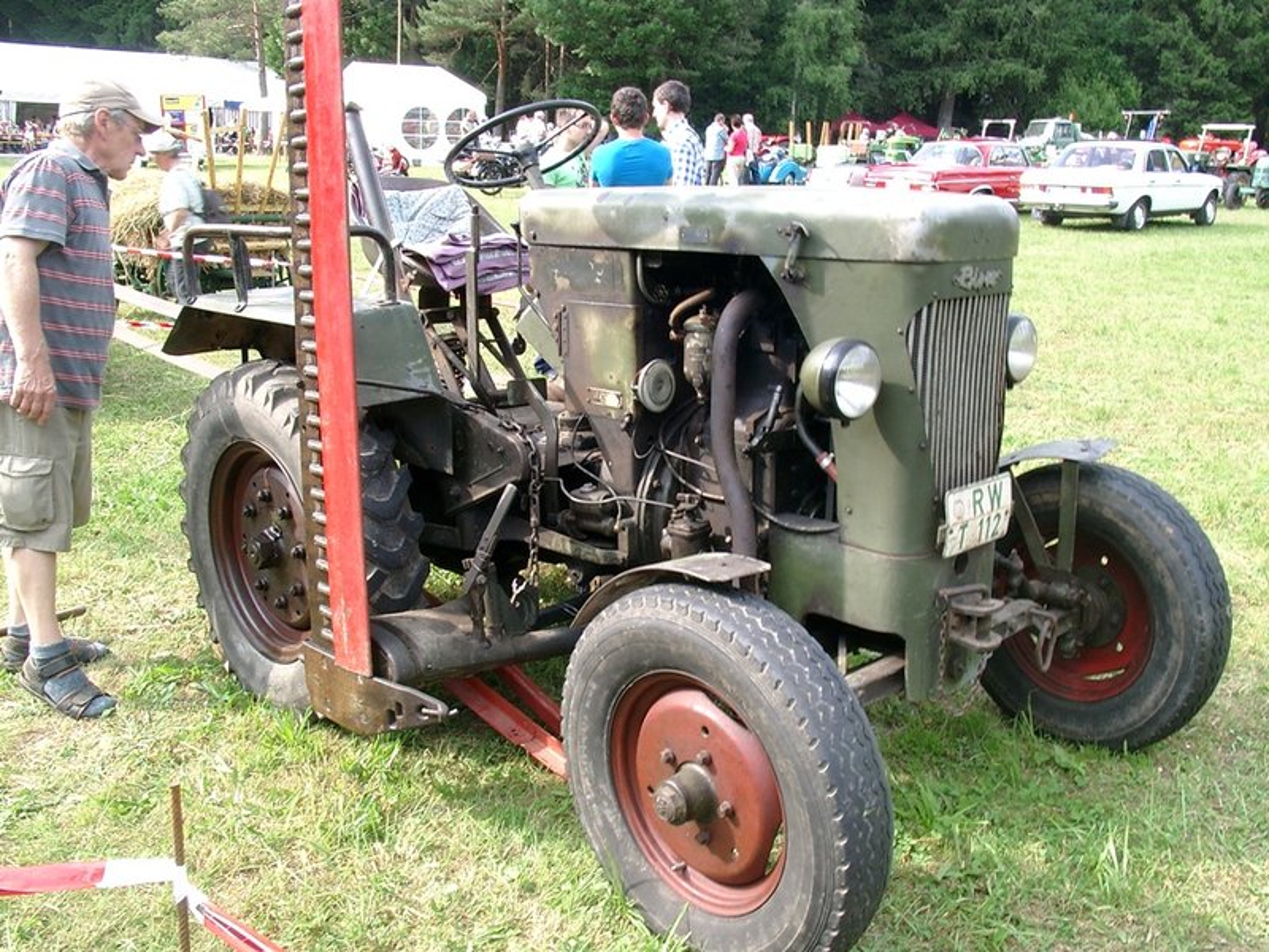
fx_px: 1246
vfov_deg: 41.8
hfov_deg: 54.0
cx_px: 634
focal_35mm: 34
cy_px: 476
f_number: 8
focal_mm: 7.13
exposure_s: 1/16.1
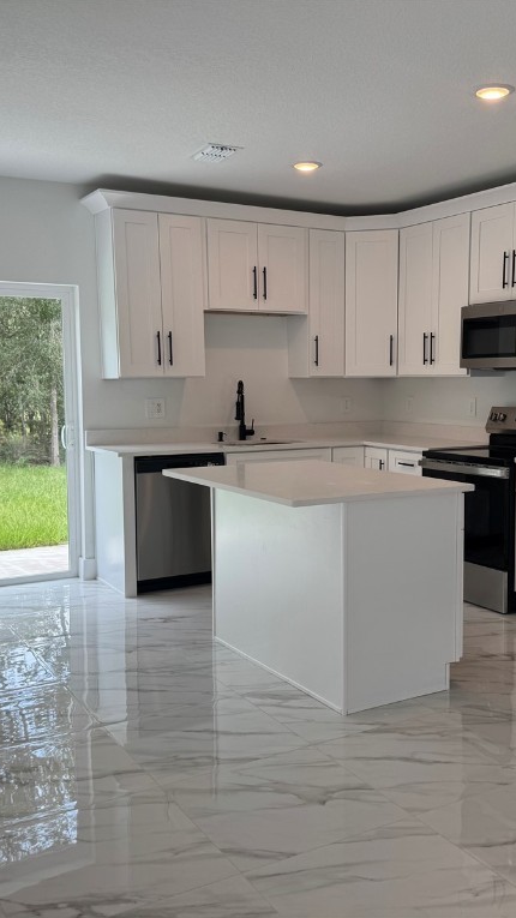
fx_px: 852
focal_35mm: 35
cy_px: 458
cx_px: 307
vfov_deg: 56.6
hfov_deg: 33.6
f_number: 1.78
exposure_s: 1/238
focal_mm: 6.76
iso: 64
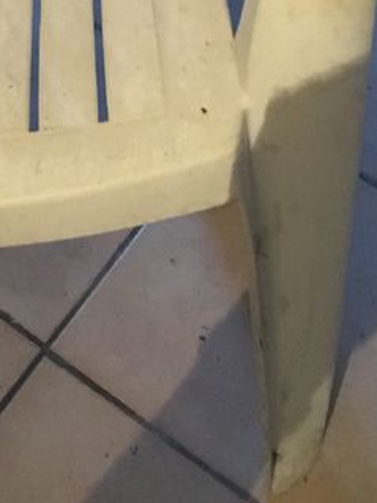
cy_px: -123
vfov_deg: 20.0
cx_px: -52
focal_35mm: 91
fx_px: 1322
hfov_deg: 15.7
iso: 320
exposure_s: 1/17
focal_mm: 4.15
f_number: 2.2
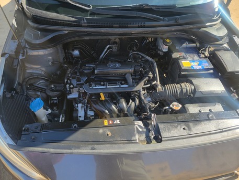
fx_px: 166
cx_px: 120
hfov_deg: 71.6
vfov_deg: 56.8
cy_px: 90
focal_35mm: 24
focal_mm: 6.7
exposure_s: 1/135
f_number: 1.8
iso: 16
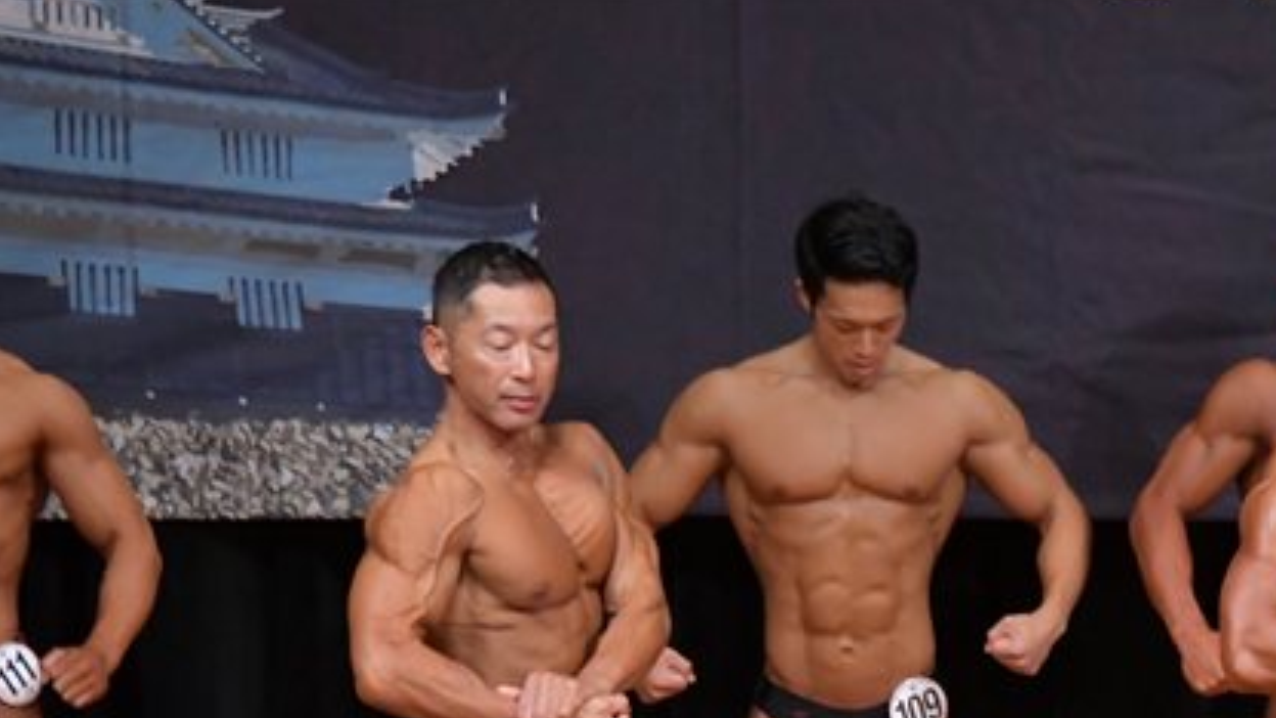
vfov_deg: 2.4
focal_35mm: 497
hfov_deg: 4.3
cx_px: 1133
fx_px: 16816
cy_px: 773
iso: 5000
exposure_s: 1/400
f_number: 5.6
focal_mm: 170
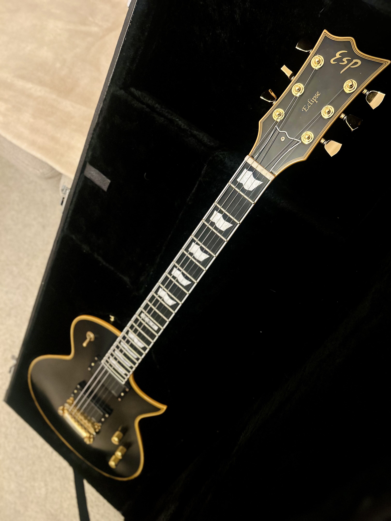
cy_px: 260
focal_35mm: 26
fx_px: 392
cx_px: 196
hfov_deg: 53.1
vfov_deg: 67.3
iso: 500
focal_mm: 5.7
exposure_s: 1/25
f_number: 1.5
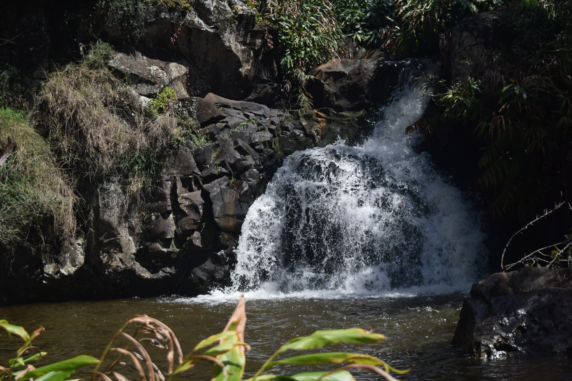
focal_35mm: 60
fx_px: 953
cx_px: 286
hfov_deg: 33.4
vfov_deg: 22.6
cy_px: 190
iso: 400
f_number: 4.8
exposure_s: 1/1000
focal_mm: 40
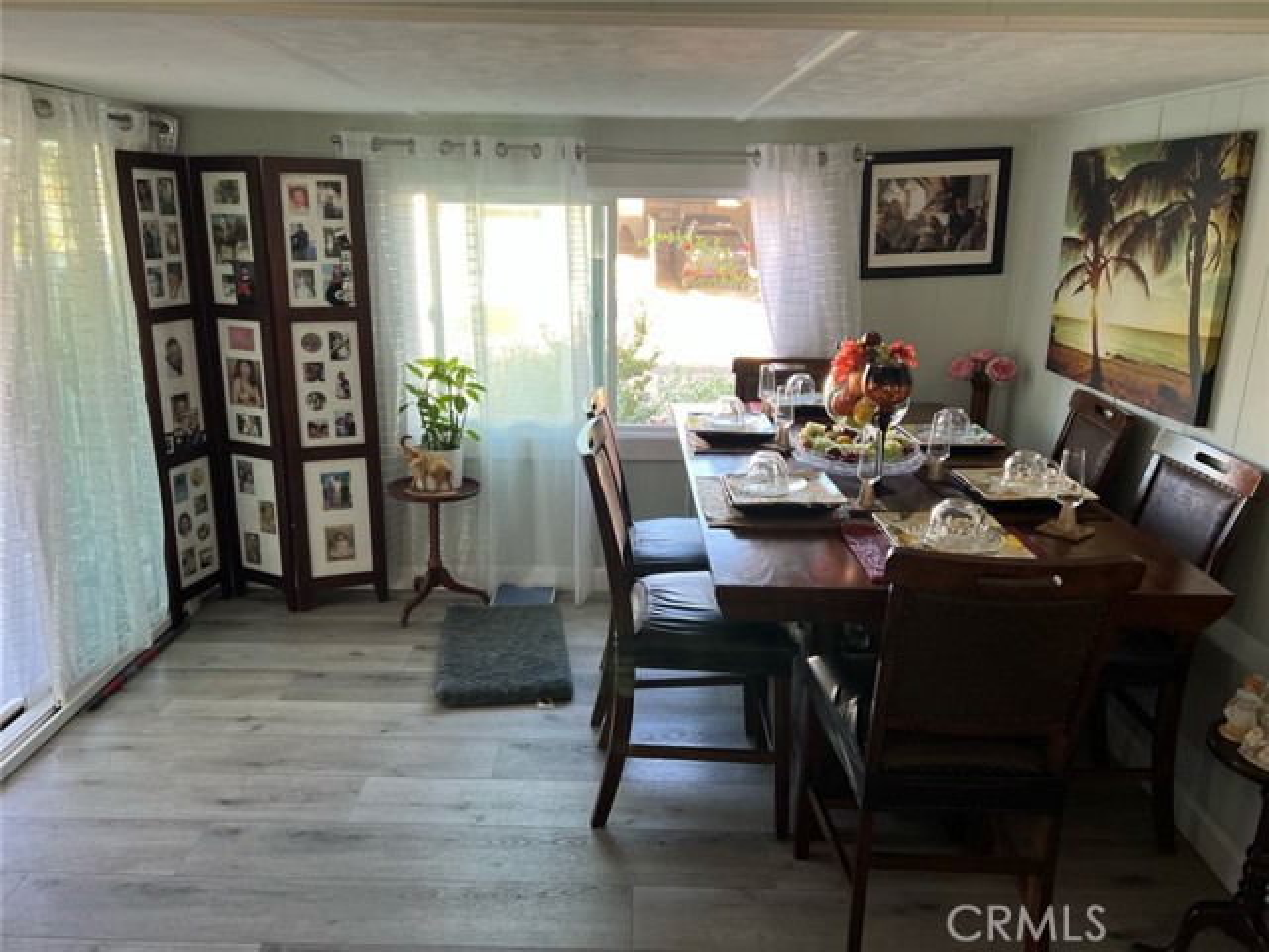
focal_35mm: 26
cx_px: 634
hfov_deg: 67.3
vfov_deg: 53.1
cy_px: 476
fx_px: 953
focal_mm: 5.7
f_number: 1.5
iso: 125
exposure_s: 1/120
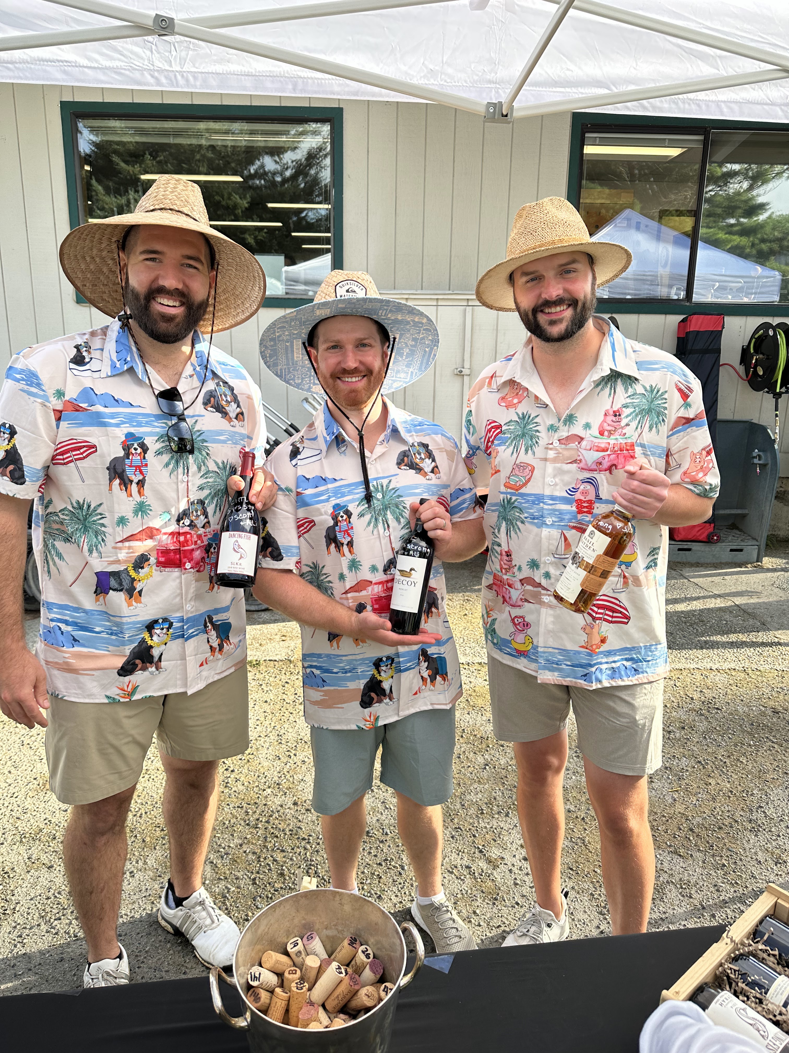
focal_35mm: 24
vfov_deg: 71.6
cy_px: 526
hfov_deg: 56.8
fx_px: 729
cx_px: 394
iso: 80
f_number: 1.78
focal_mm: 6.86
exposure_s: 1/756
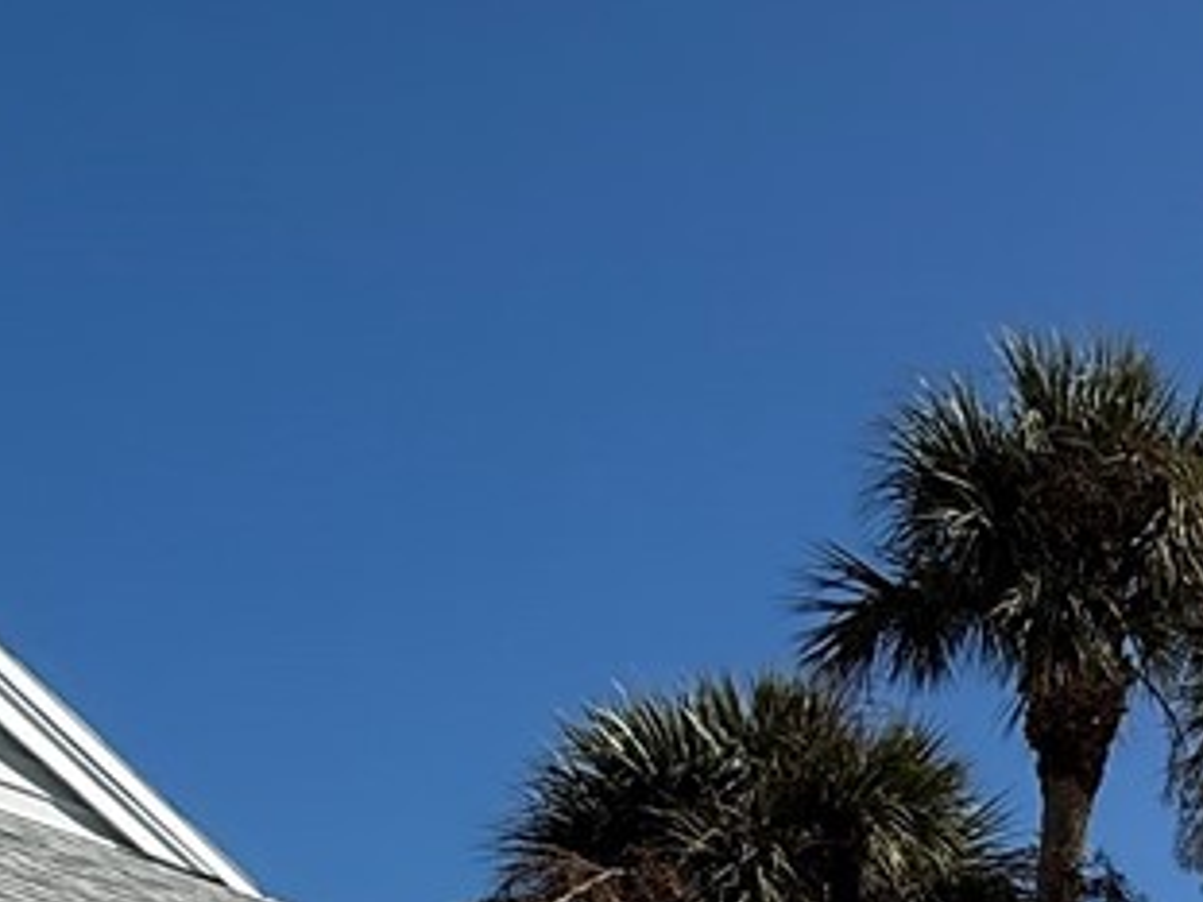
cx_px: 1632
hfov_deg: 23.4
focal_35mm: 72
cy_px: 1312
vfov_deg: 18.4
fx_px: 2501
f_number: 2.2
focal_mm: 2.22
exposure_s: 1/4149
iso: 50
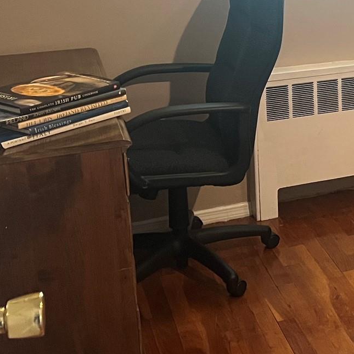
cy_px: 32
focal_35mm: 73
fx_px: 845
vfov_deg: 23.0
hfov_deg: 21.2
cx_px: 478
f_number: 1.5
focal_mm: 5.7
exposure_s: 1/60
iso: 400
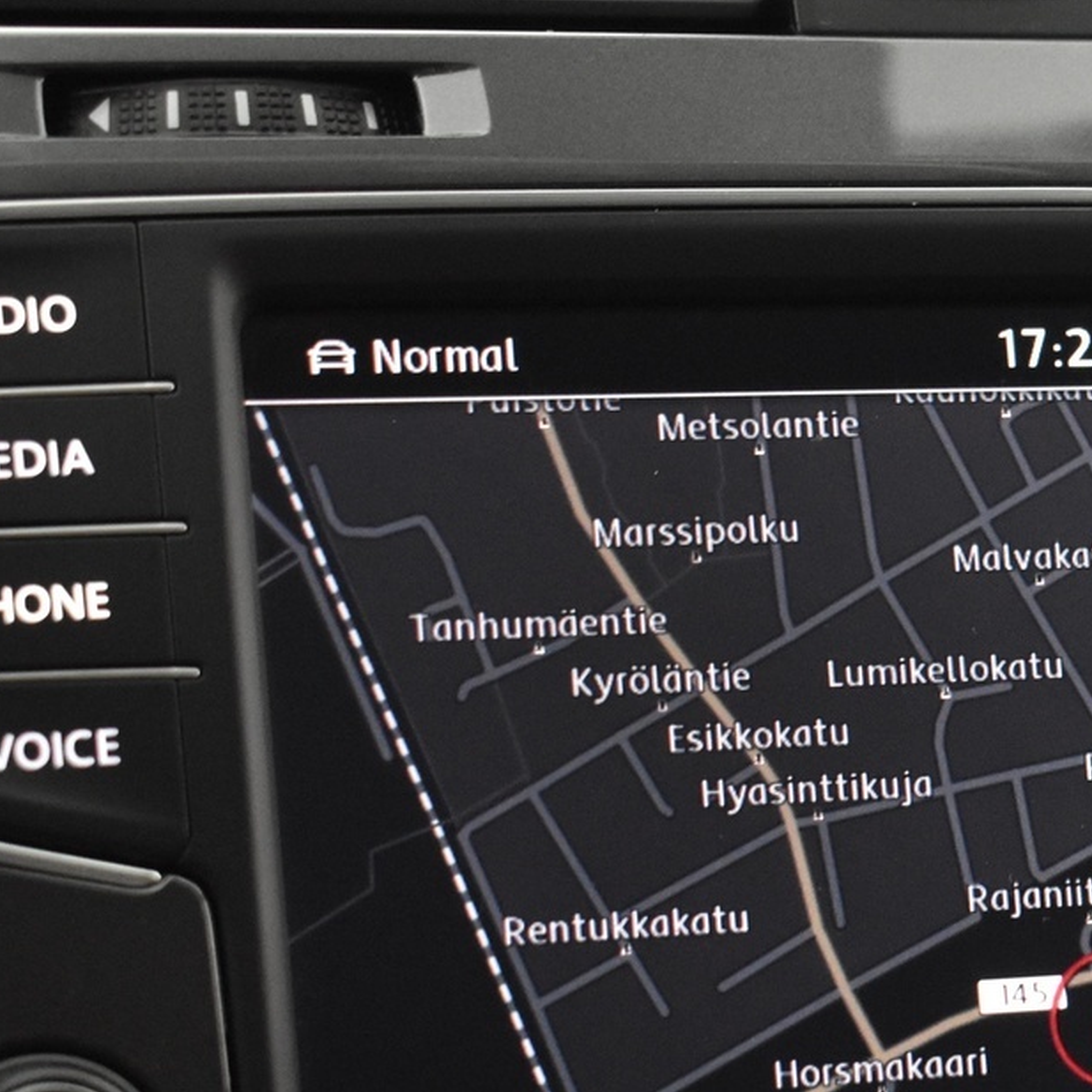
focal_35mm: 117
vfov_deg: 14.8
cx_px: 1014
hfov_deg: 14.7
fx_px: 4180
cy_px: 804
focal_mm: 35
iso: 3200
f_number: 4.5
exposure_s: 1/25
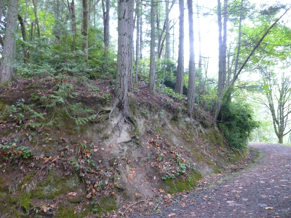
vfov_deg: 54.9
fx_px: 210
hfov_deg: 69.4
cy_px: 109
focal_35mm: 25
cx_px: 146
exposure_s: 1/6
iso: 400
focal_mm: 4.5
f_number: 3.3
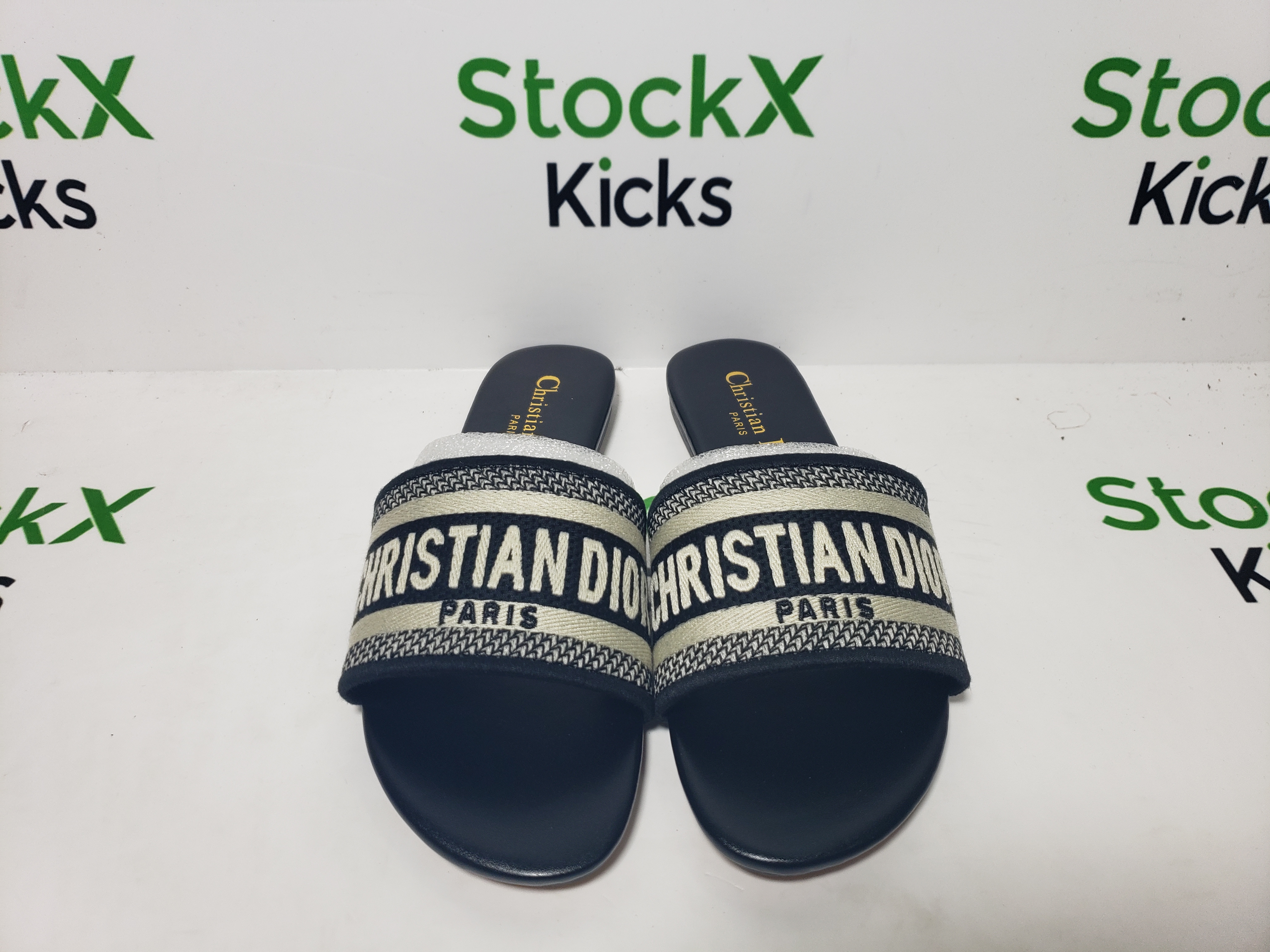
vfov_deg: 53.1
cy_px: 476
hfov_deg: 67.3
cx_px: 635
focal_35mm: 26
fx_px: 954
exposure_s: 1/472
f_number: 1.5
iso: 50
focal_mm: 4.3
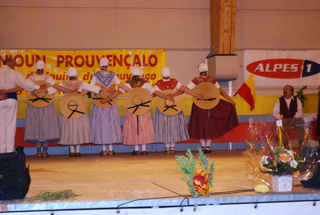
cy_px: 108
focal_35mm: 82
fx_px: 735
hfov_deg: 24.6
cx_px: 160
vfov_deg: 16.6
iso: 1250
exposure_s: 1/60
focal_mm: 55
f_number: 5.6
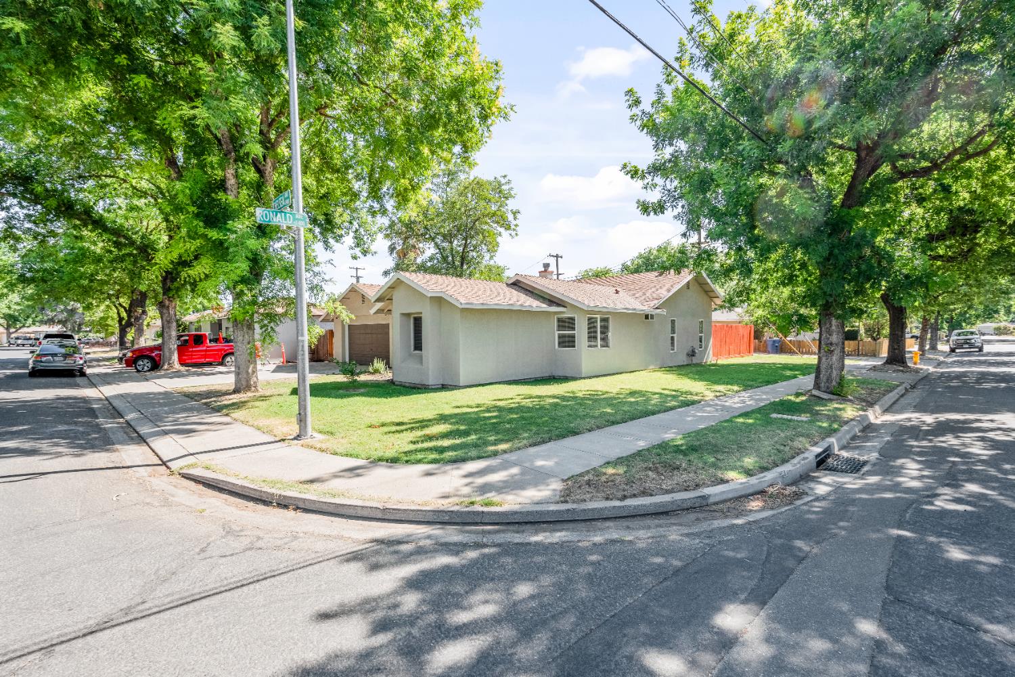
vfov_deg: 73.7
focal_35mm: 16
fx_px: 451
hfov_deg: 96.7
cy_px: 338
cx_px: 508
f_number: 8
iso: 100
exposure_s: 1/30
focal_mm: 16
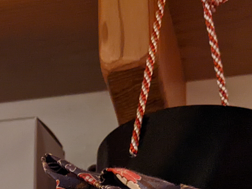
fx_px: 699
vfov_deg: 14.1
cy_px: 307
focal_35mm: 96
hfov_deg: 20.0
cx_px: 22
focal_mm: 4.38
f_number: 1.73
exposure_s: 1/25
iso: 1579
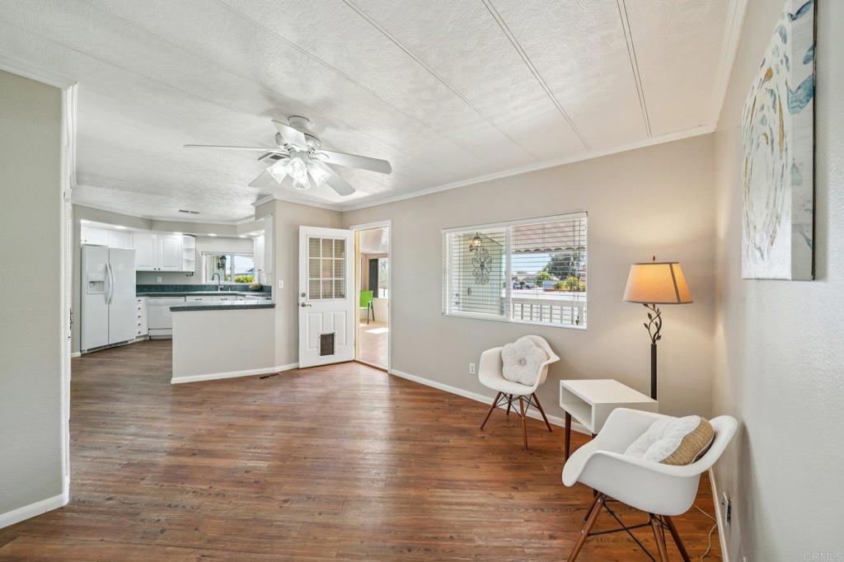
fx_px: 305
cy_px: 281
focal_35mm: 13
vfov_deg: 85.4
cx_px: 422
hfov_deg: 108.3
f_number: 9
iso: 400
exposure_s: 1/20
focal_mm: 13
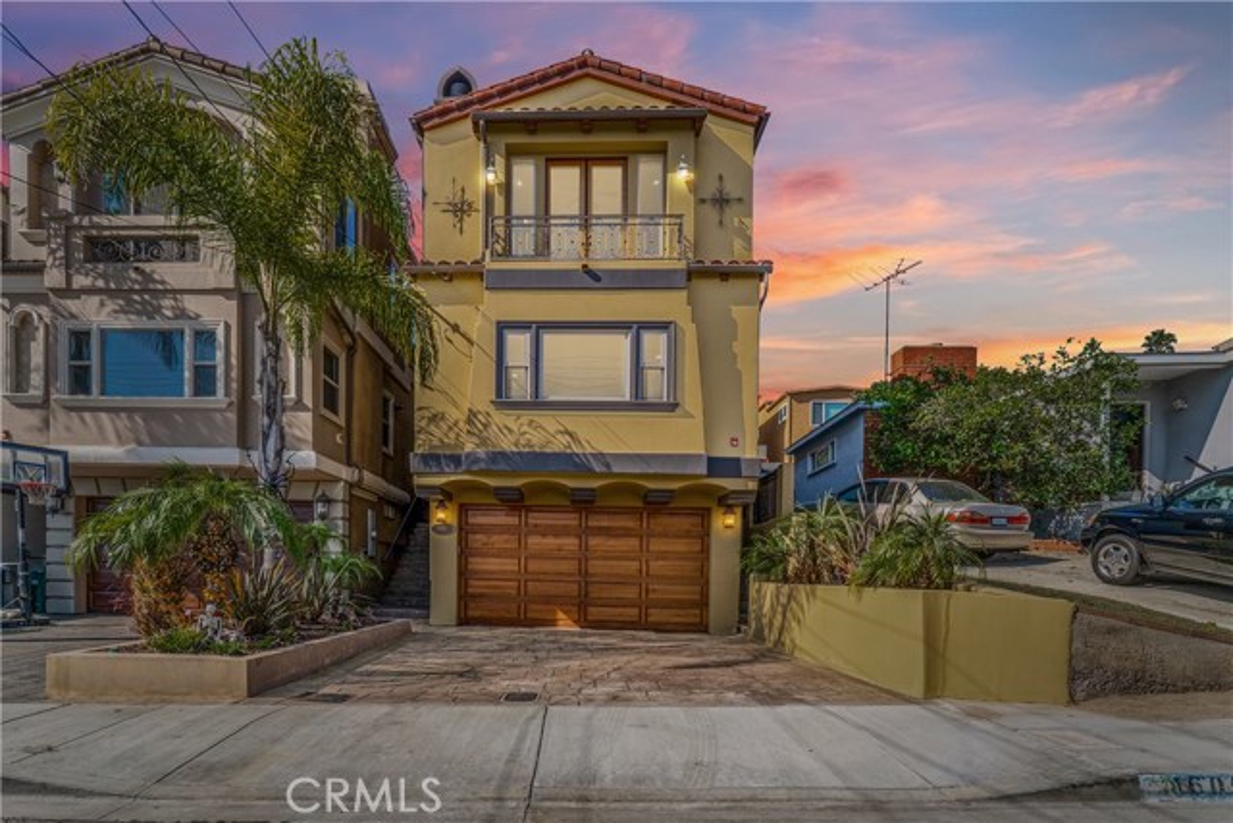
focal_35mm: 18
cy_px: 412
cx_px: 616
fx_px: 617
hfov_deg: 90.0
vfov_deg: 67.4
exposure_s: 1/1250
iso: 200
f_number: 11
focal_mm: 18
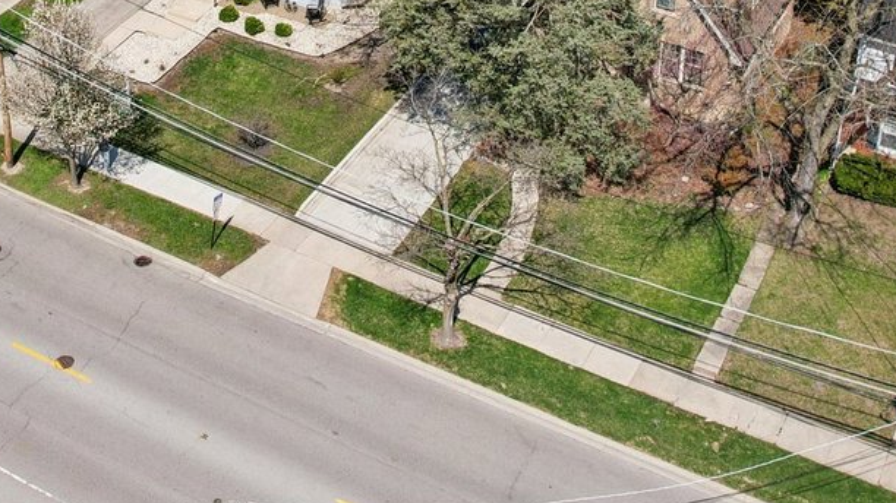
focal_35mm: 61
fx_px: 1449
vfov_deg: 18.1
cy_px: -196
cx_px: 344
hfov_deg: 34.2
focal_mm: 8.4
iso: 100
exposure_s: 1/250
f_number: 2.8
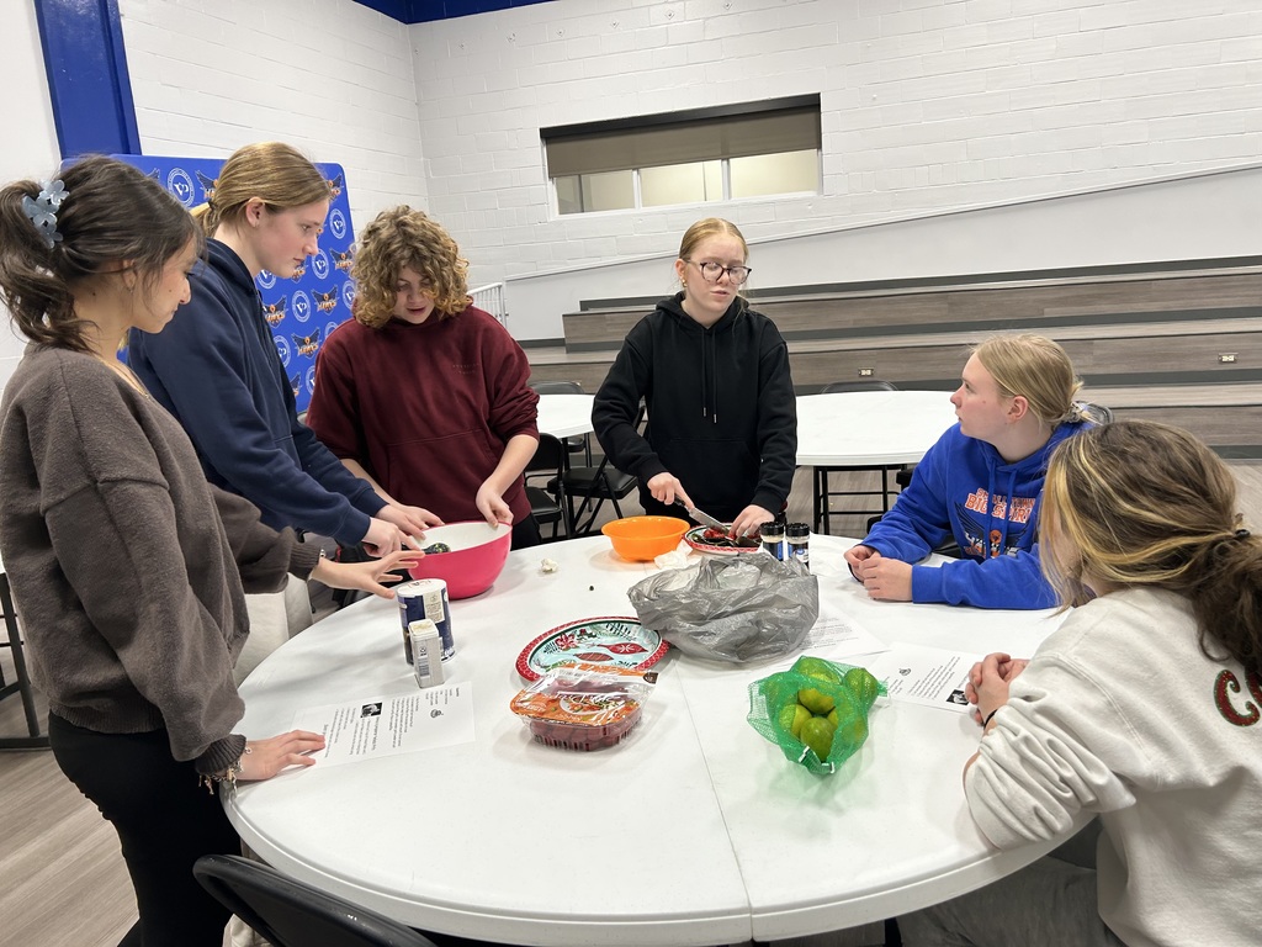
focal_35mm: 26
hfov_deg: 67.3
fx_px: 948
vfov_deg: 53.1
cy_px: 474
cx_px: 631
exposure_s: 1/120
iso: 80
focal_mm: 5.7
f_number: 1.5
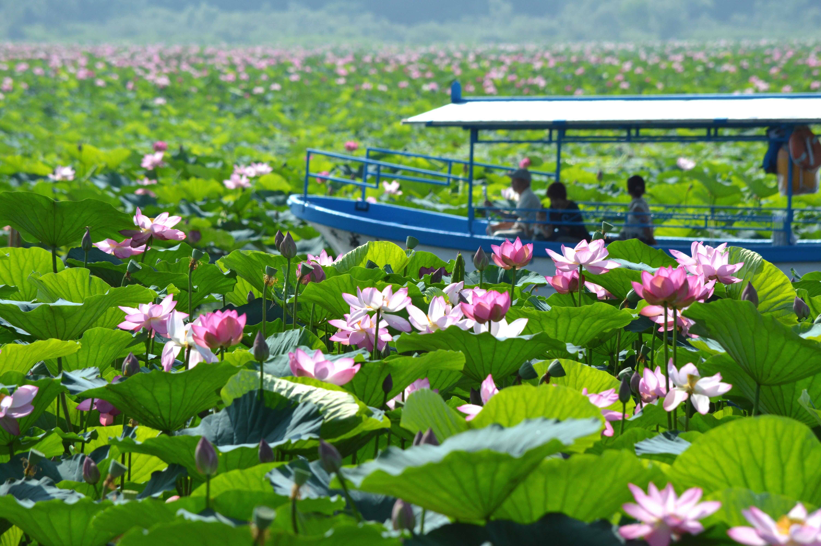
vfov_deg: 3.5
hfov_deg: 5.3
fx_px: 8886
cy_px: 273
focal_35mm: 390
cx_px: 410
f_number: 8
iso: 400
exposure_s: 1/1250
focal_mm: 260
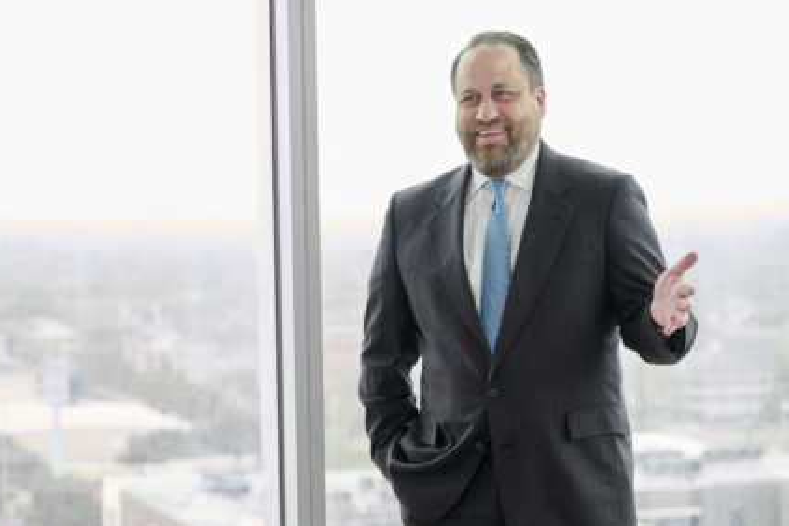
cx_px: 360
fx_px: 2849
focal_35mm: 130
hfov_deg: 15.8
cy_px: 292
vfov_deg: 10.5
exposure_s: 1/125
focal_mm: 110
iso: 1250
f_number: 5.6
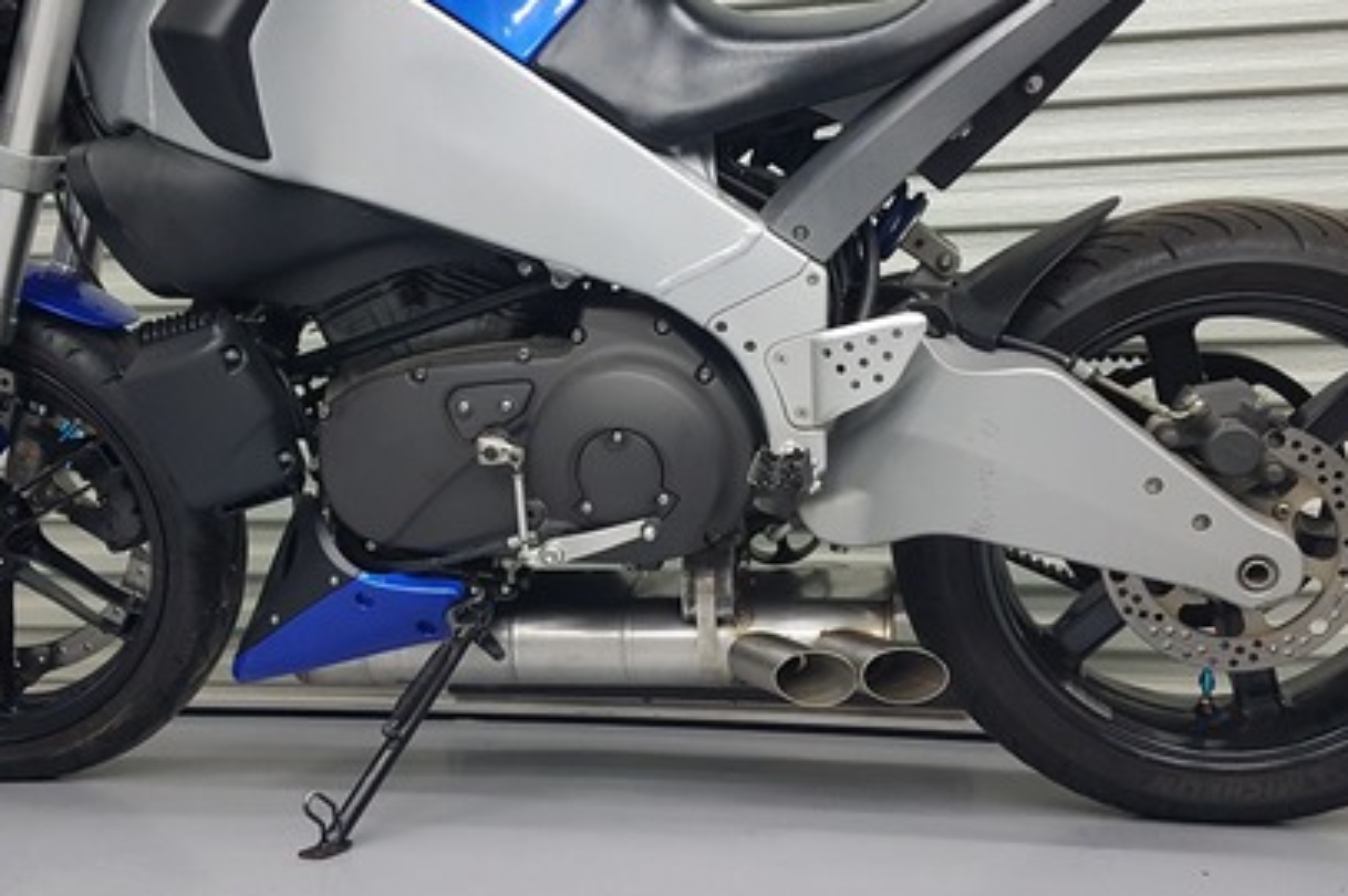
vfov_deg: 33.3
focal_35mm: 40
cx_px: 641
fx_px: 1497
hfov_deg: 48.5
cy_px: 418
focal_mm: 4.2
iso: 200
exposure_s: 1/50
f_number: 1.7
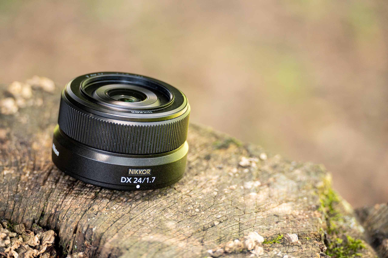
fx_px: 2111
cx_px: 194
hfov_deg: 10.5
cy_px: 129
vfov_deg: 7.0
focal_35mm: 196
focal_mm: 196
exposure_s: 1/100
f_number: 6.3
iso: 1250
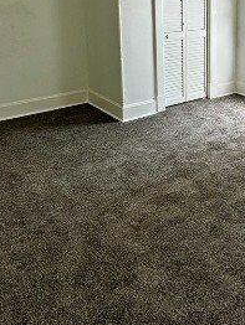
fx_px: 386
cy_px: 66
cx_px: 229
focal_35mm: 41
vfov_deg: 43.6
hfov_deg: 33.0
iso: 50
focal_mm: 2.22
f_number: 2.2
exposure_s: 1/99
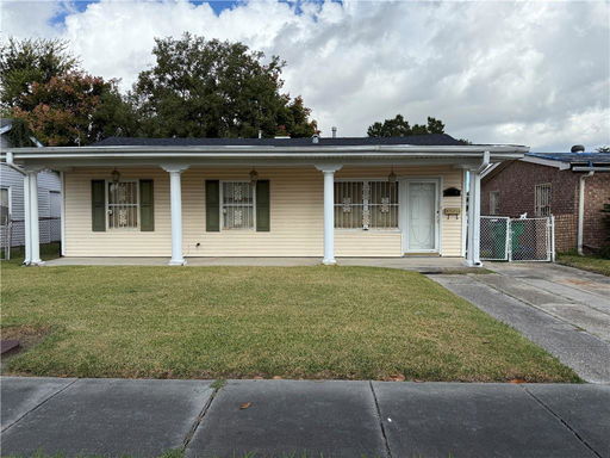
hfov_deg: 71.6
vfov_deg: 56.8
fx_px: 423
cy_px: 229
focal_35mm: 24
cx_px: 305
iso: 100
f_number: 1.78
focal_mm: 6.76
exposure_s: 1/5319
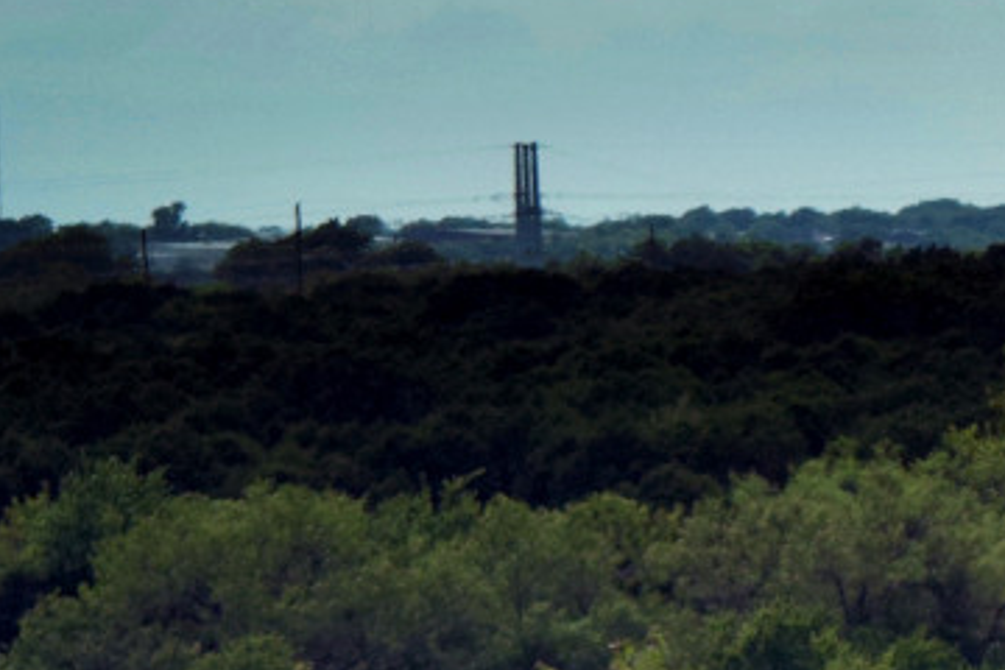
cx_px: 2741
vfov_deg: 3.0
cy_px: 1196
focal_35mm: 458
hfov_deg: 4.4
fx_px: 12779
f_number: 5.6
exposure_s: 1/2500
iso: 800
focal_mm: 55
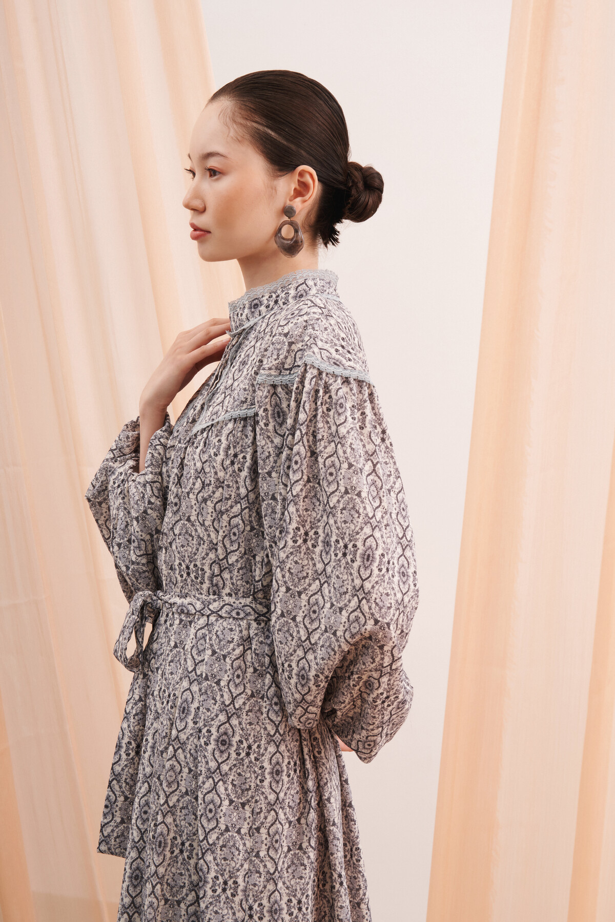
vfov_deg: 28.8
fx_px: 1794
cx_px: 308
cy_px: 461
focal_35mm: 70
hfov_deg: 19.5
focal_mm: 70
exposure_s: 1/160
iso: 400
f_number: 11
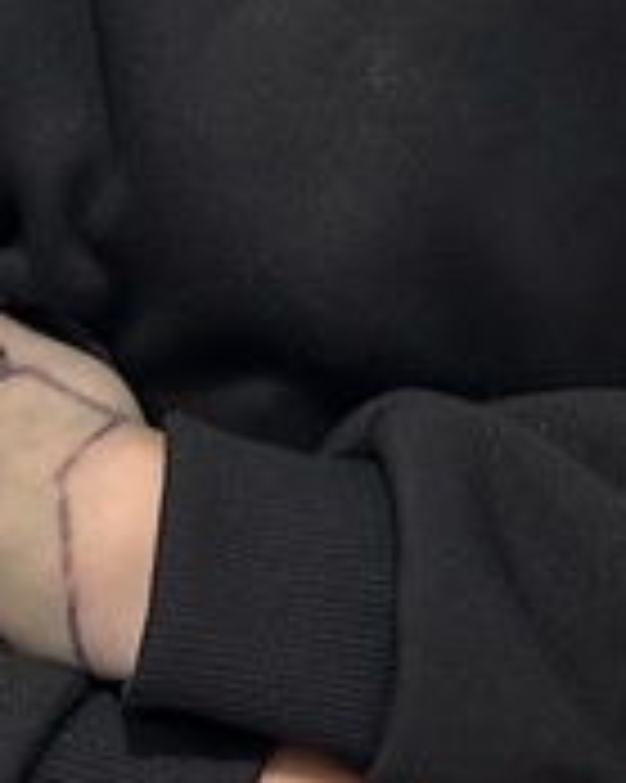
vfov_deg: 15.7
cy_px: -544
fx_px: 2503
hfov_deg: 14.2
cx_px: 414
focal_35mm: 108
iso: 200
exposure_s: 1/60
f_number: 1.78
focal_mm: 6.86
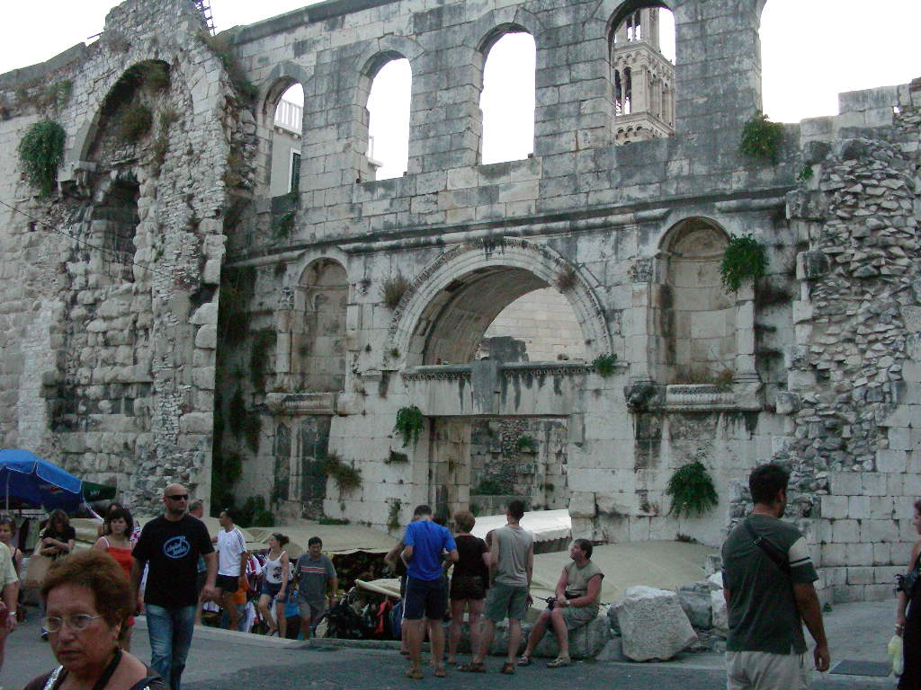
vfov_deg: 37.7
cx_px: 460
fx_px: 1011
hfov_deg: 49.0
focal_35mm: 38
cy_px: 345
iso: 400
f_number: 4
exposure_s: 1/200
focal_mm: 6.3
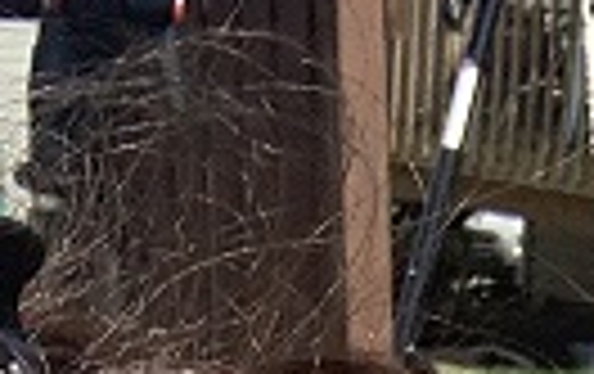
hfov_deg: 10.5
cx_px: 556
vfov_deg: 5.5
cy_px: 1645
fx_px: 3211
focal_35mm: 198
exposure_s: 1/1610
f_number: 2.2
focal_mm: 2.87
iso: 16
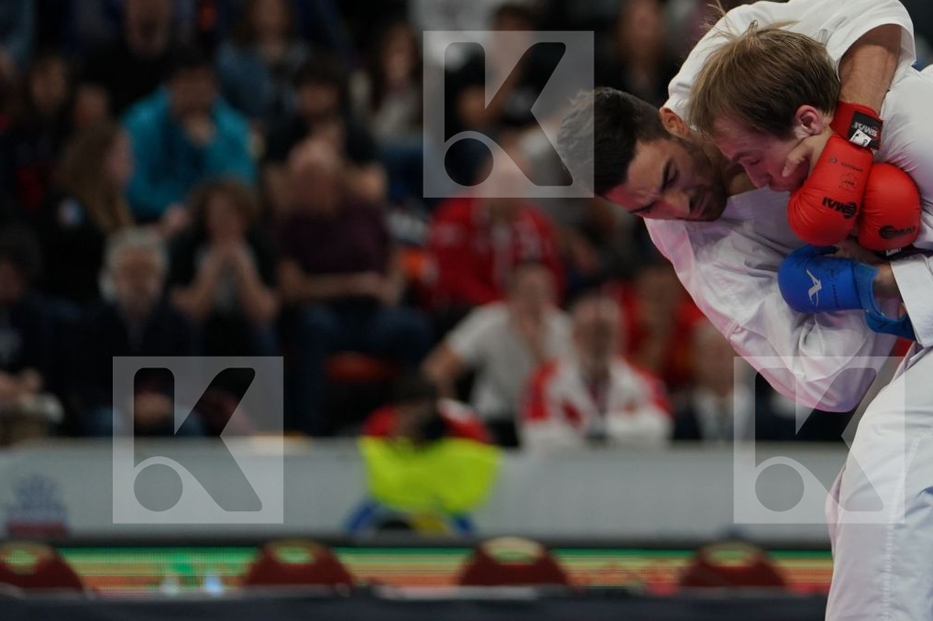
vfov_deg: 4.5
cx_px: 819
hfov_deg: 6.7
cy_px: 114
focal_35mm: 306
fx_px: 7927
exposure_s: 1/1000
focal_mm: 173
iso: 1250
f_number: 2.8
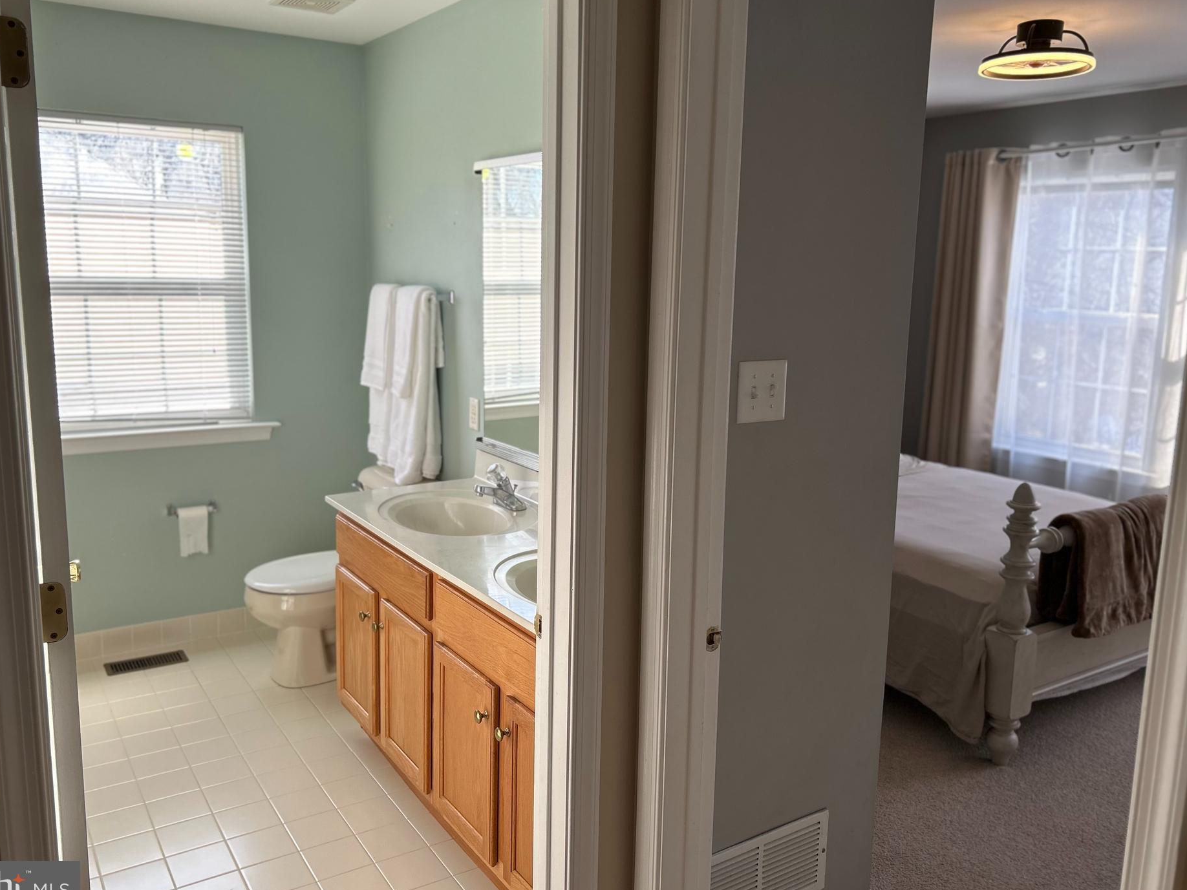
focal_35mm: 29
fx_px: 994
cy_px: 418
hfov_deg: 61.7
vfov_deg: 48.2
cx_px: 581
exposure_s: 1/244
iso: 40
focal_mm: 5.7
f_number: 1.5
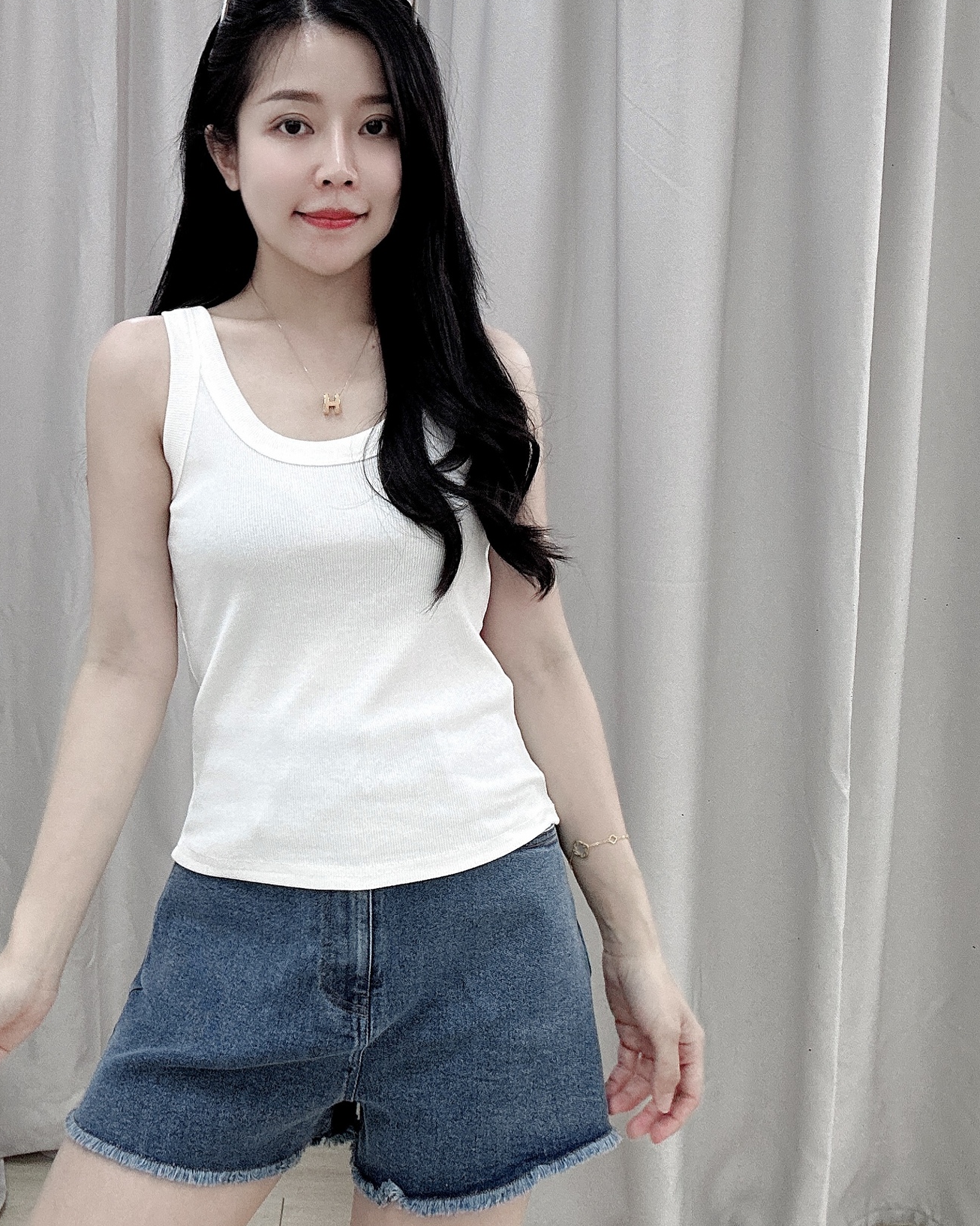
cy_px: 626
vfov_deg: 54.2
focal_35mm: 33
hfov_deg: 43.8
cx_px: 318
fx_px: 1197
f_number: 1.9
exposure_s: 1/50
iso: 80
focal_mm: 2.69
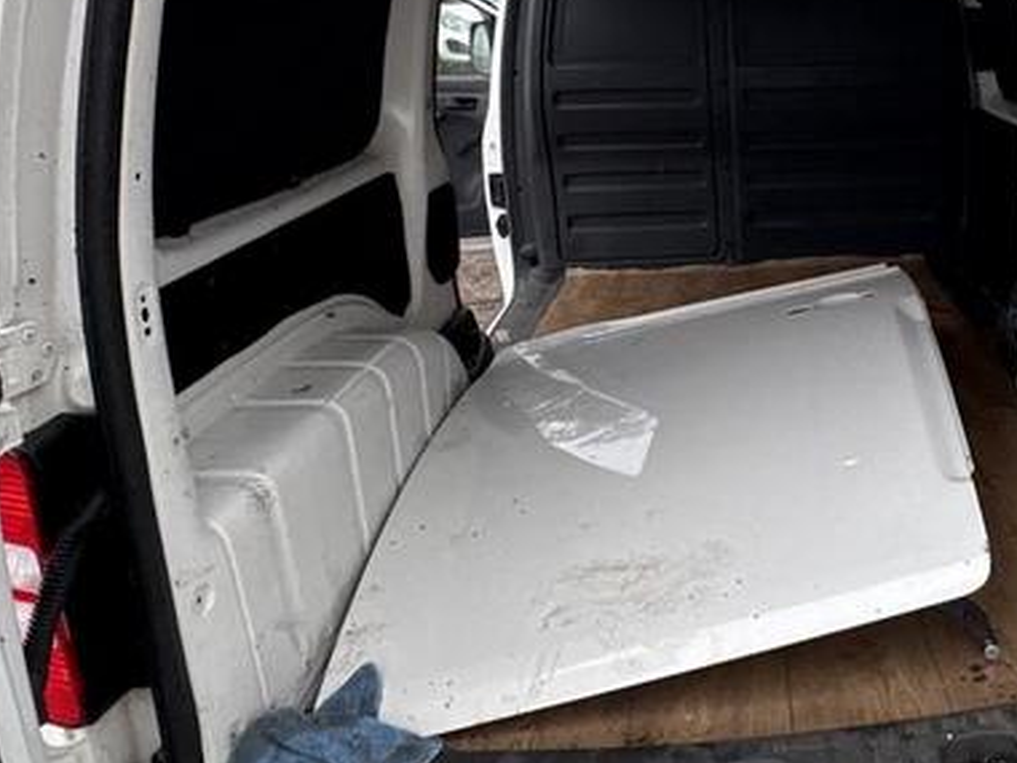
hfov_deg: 50.9
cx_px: 856
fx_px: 970
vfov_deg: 42.4
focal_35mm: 33
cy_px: 260
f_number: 2.2
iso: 125
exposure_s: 1/99
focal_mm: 2.22
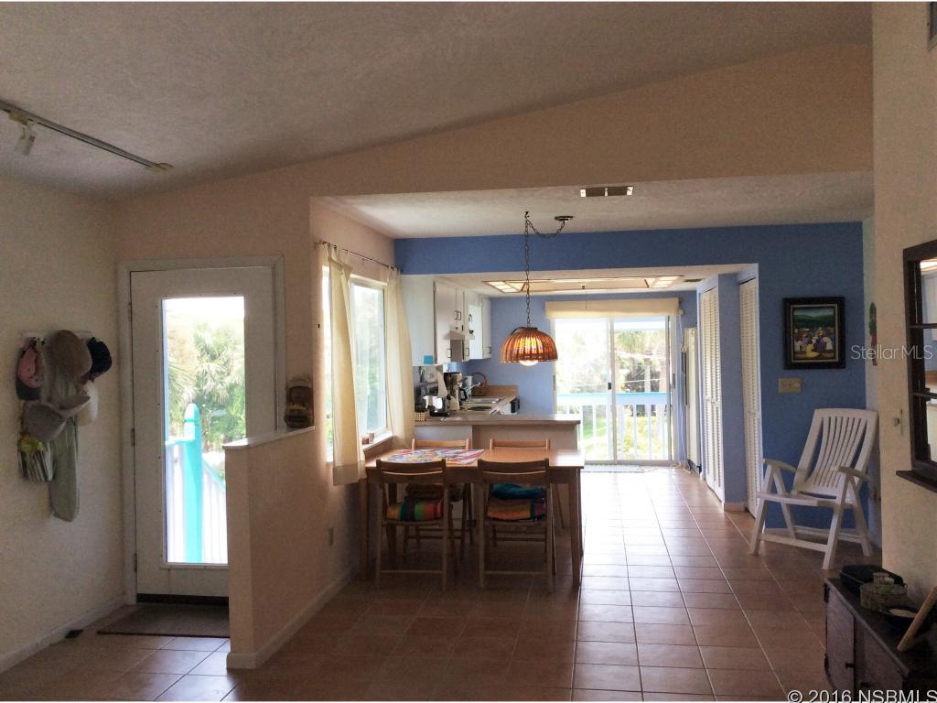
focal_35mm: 32
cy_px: 352
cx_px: 468
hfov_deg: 56.8
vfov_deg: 44.2
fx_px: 866
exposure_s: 1/120
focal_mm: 3.3
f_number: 2.4
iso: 50
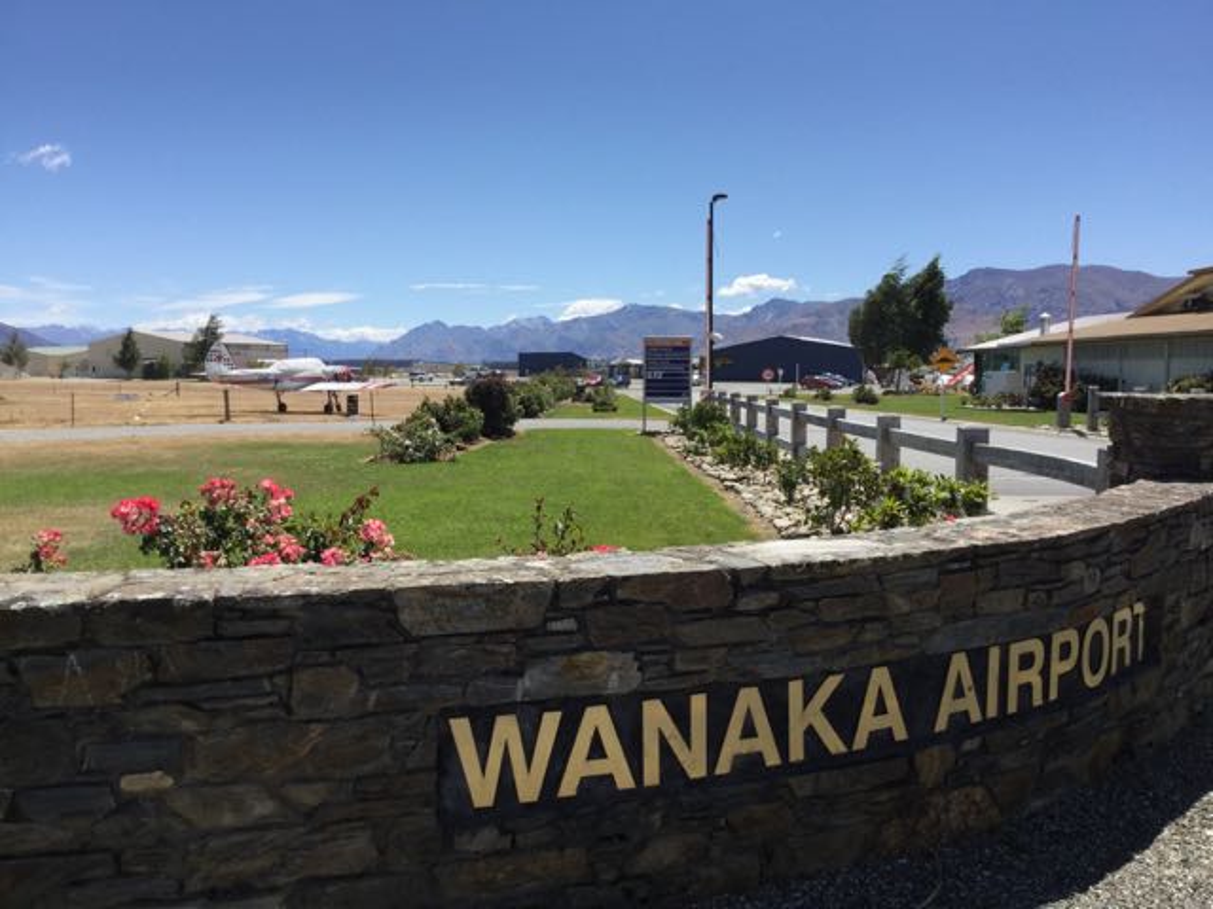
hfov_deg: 58.4
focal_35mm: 31
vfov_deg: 45.4
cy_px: 454
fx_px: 1086
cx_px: 606
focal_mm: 3.3
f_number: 2.4
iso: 25
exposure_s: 1/1381
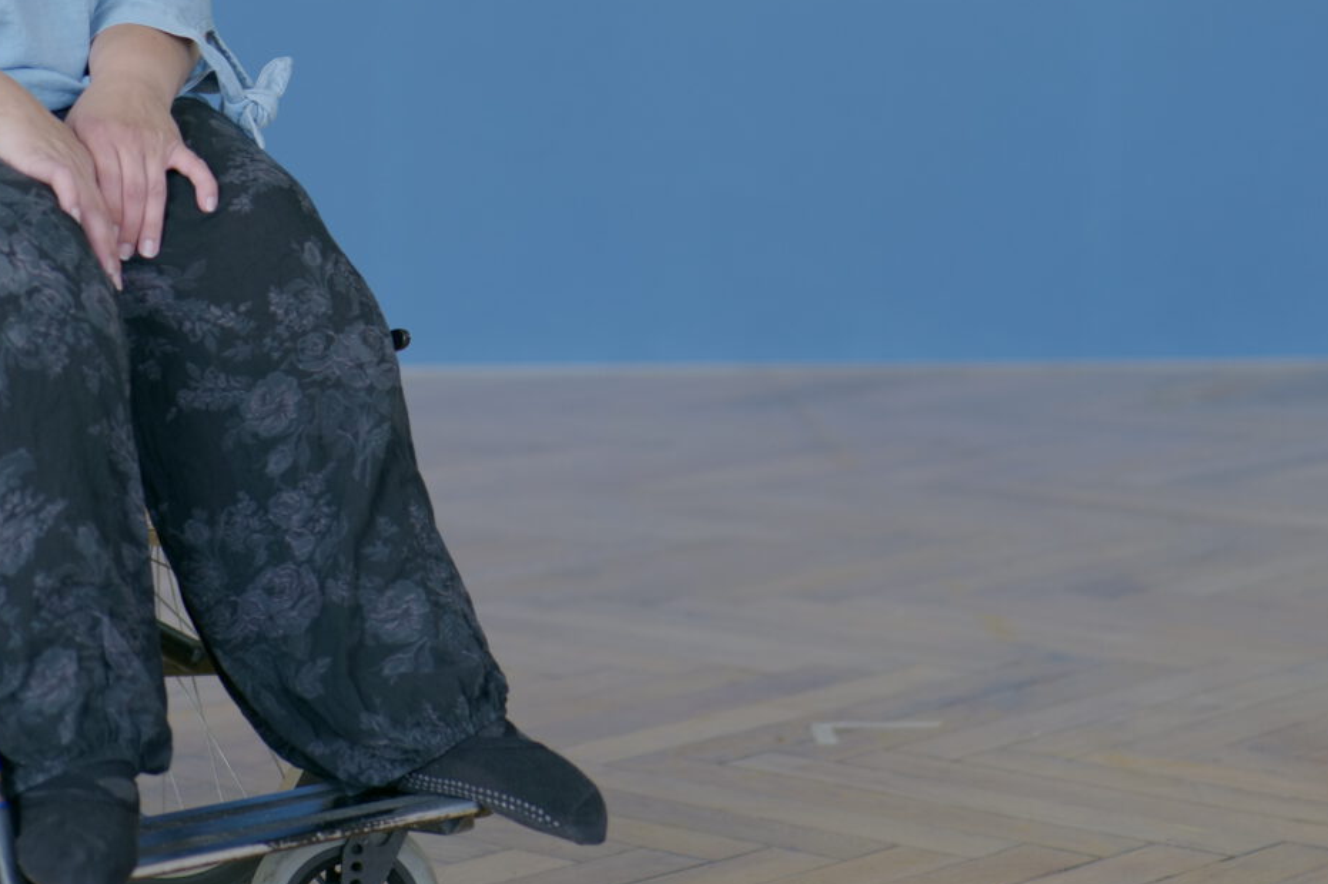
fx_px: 4056
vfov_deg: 12.3
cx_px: 528
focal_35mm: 110
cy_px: -5
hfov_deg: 18.6
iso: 200
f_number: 2
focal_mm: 50
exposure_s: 1/200
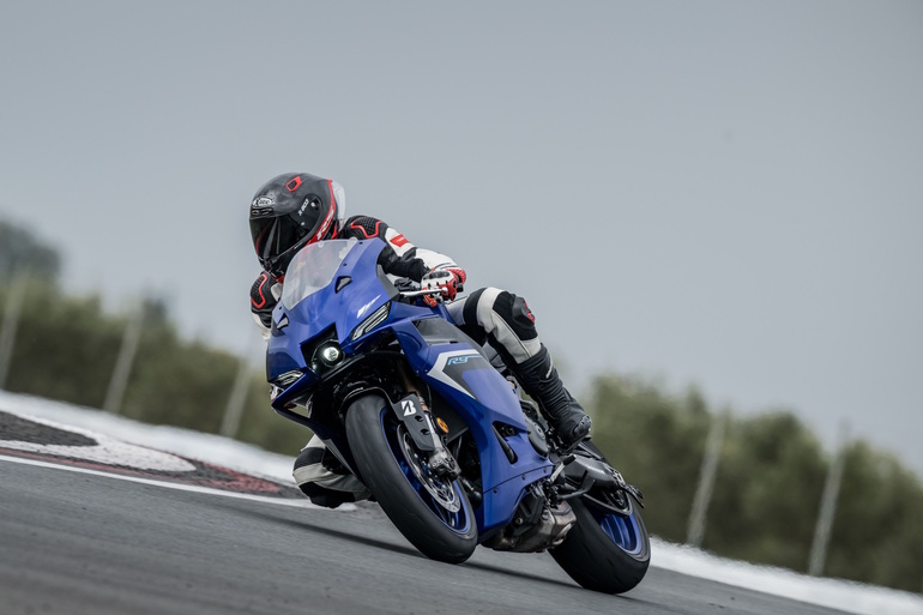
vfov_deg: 2.3
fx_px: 15379
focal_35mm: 600
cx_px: 462
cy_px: 308
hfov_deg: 3.4
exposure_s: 1/640
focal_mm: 600
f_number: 8
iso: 320
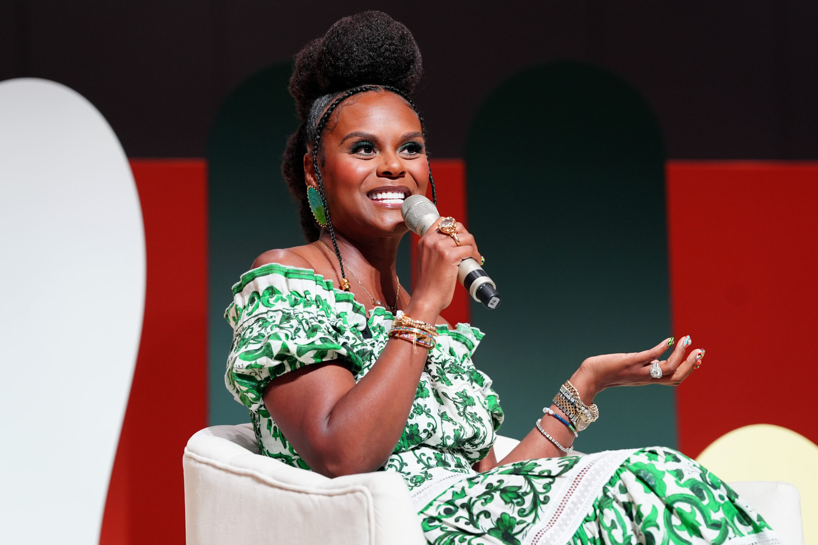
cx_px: 409
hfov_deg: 14.3
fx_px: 3272
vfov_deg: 9.5
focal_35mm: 144
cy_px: 272
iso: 1600
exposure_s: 1/500
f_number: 4
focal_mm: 144
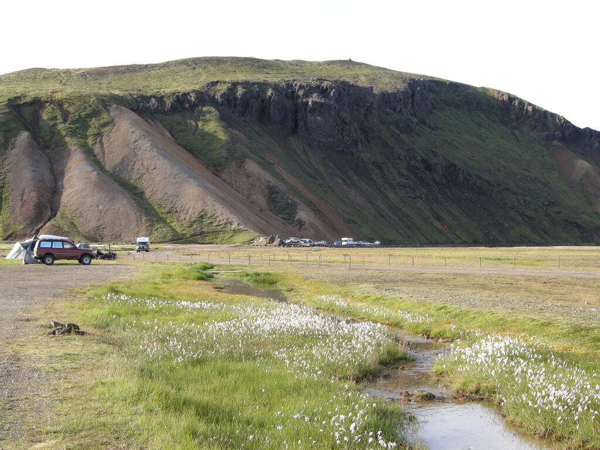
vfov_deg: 30.9
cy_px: 225
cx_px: 300
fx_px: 815
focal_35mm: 47
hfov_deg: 40.4
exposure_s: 1/148
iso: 100
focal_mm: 10.1
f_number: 4.9
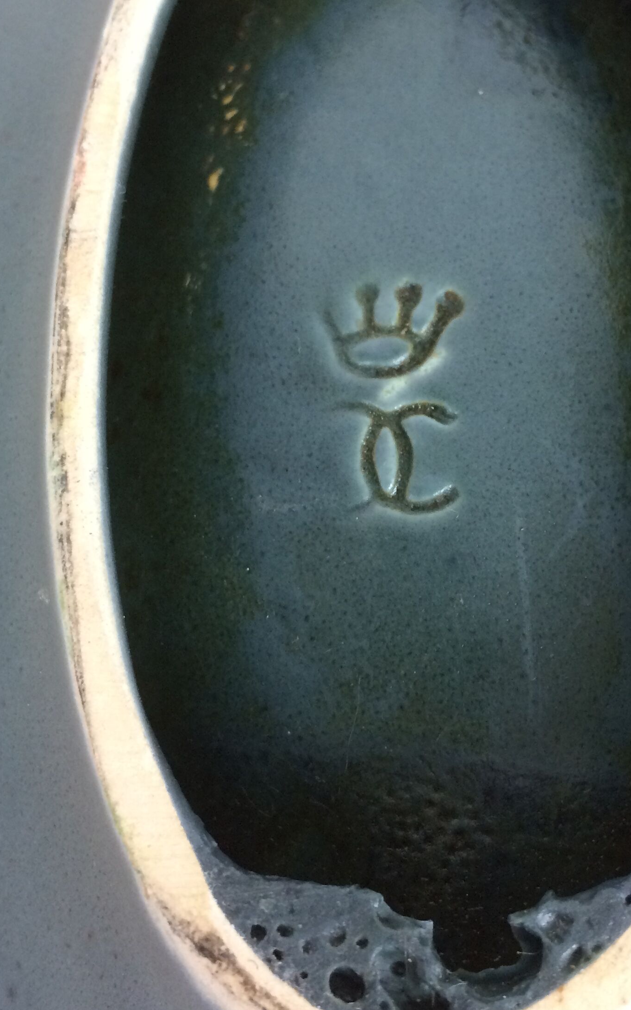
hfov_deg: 27.8
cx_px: 430
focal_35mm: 46
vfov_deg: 43.3
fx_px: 1266
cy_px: 420
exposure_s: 1/33
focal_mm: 4.15
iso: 80
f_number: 2.2
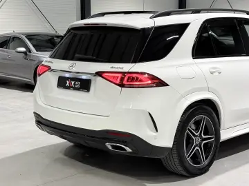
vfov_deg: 30.3
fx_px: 345
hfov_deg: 39.7
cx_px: 124
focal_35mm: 48
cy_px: 93
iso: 64
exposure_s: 1/50
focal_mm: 6.76
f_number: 1.78
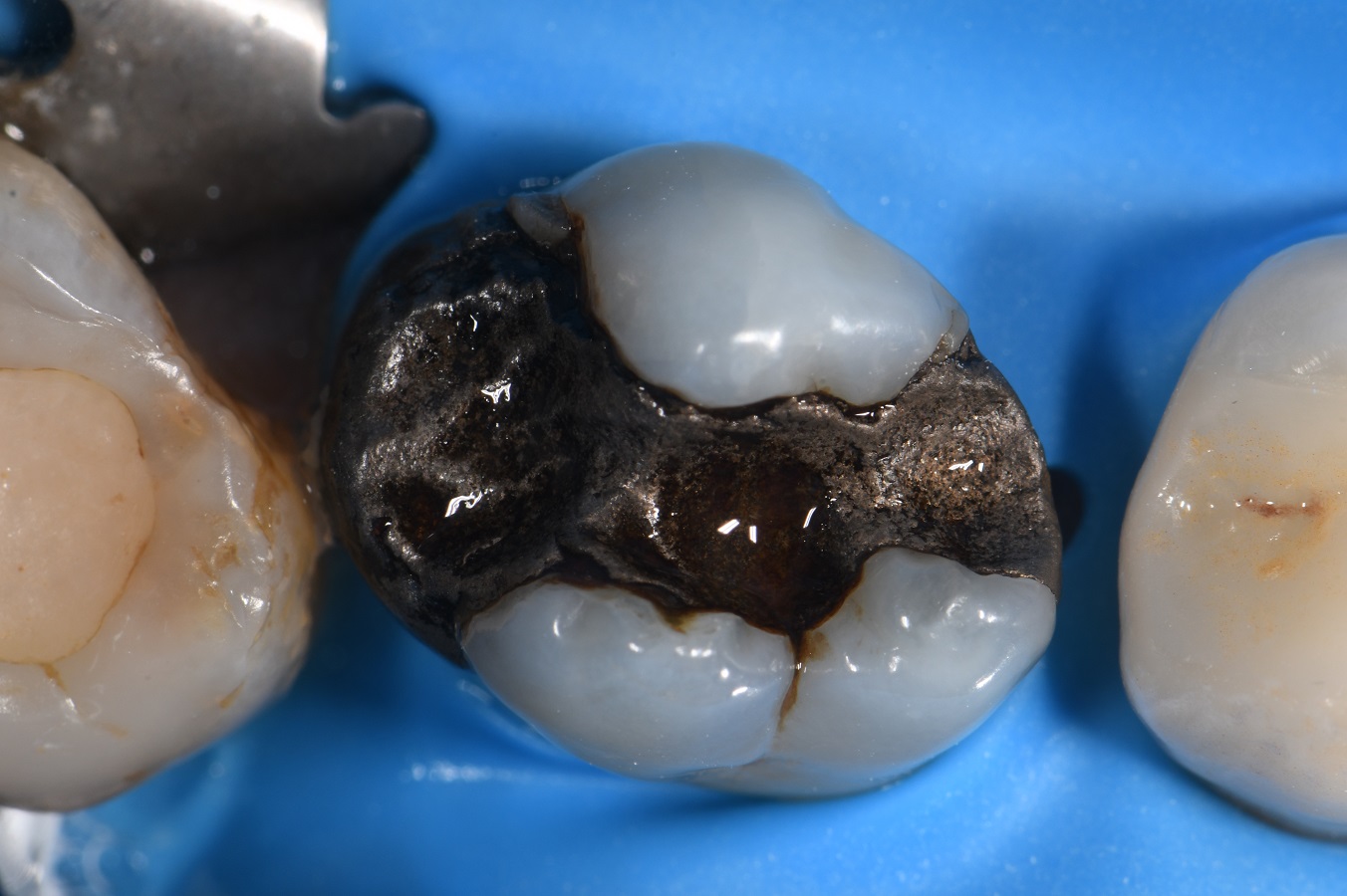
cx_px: 674
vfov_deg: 8.7
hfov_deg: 13.1
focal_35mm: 157
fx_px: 5871
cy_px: 448
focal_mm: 105
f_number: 32
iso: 200
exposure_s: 1/160
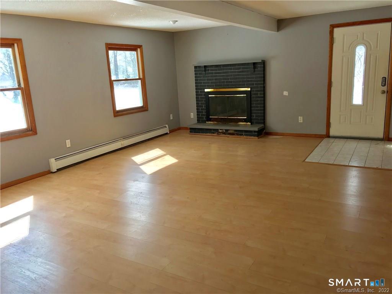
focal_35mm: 28
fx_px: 317
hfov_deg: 63.4
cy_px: 147
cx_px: 196
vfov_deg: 49.7
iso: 20
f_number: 1.8
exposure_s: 1/199
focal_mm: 3.99
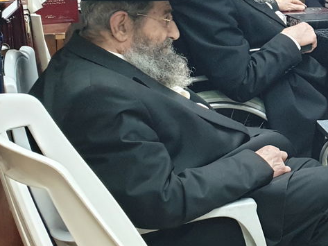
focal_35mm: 77
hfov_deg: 21.5
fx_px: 730
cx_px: 483
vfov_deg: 18.8
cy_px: 23
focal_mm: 4.3
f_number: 2.4
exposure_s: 1/50
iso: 400
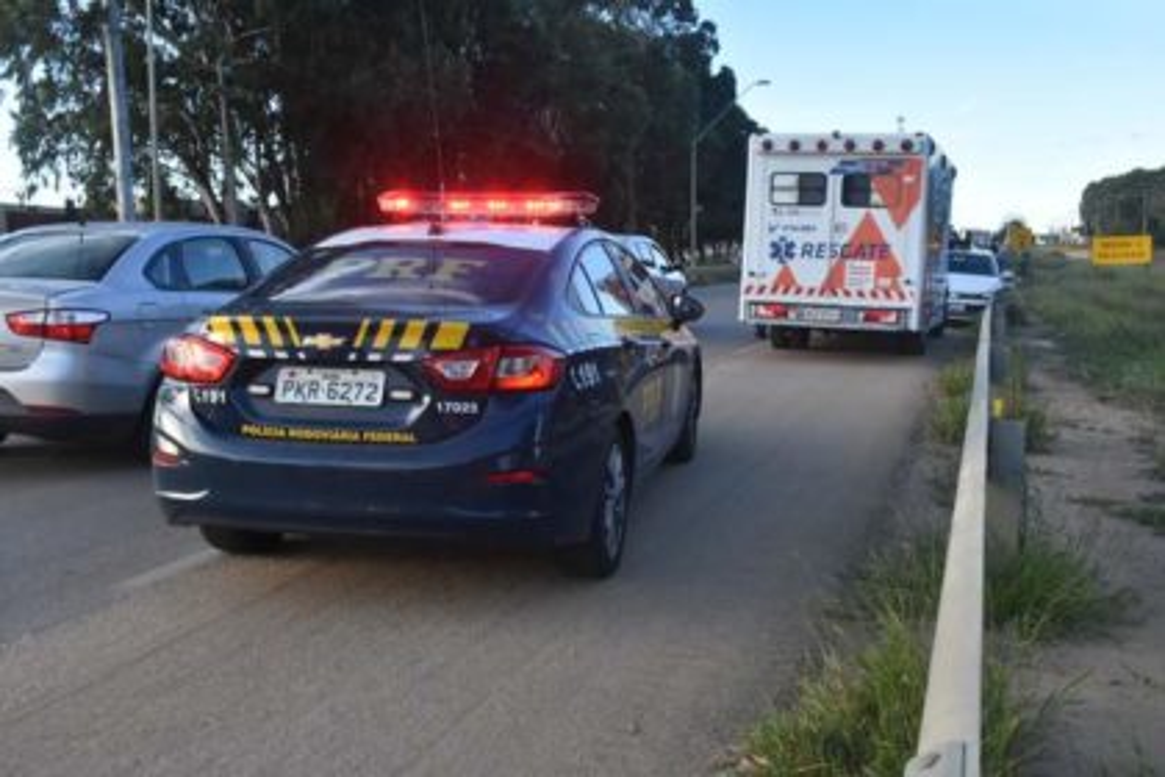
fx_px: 1165
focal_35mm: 36
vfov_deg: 36.9
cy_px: 388
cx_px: 582
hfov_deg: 53.1
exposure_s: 1/250
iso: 800
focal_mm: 24
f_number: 8
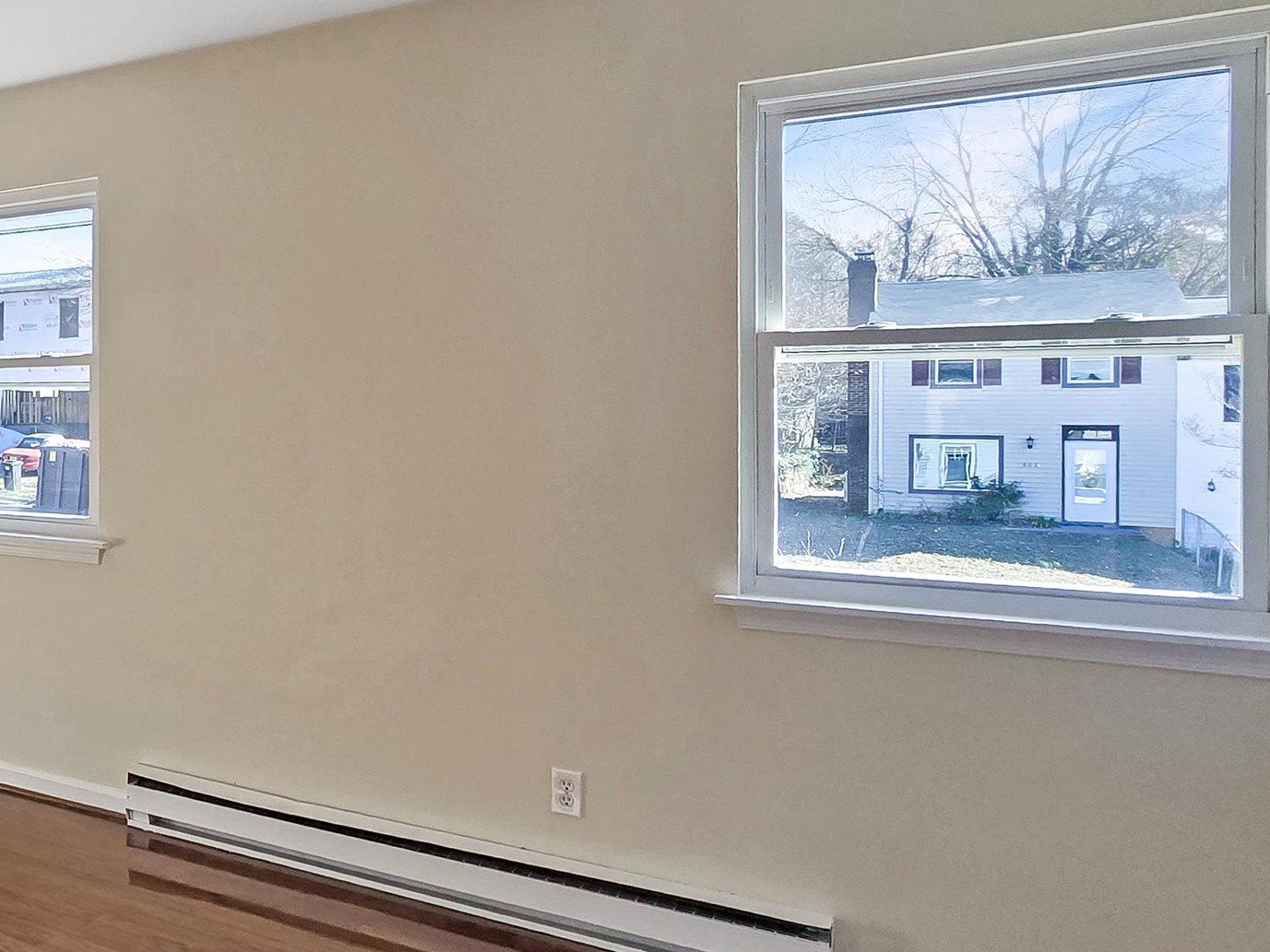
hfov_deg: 48.8
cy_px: 371
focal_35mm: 29
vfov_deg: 47.9
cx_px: -39
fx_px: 1064
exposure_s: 1/288
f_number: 2.2
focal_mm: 2.2
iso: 50
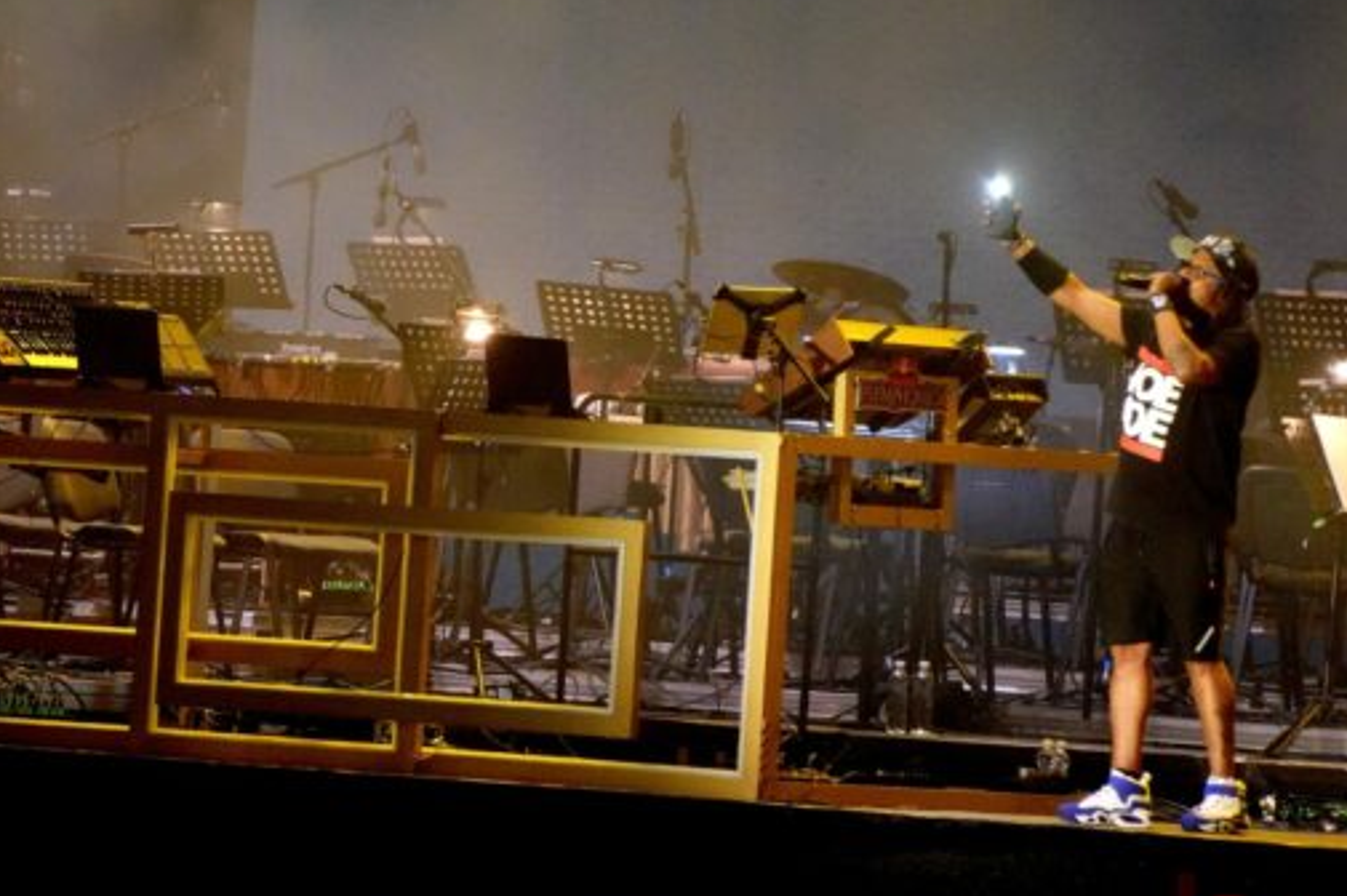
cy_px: 469
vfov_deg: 2.0
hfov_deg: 3.0
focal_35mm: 685
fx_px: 25613
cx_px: 413
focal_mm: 300
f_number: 6.3
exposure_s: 1/60
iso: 6400
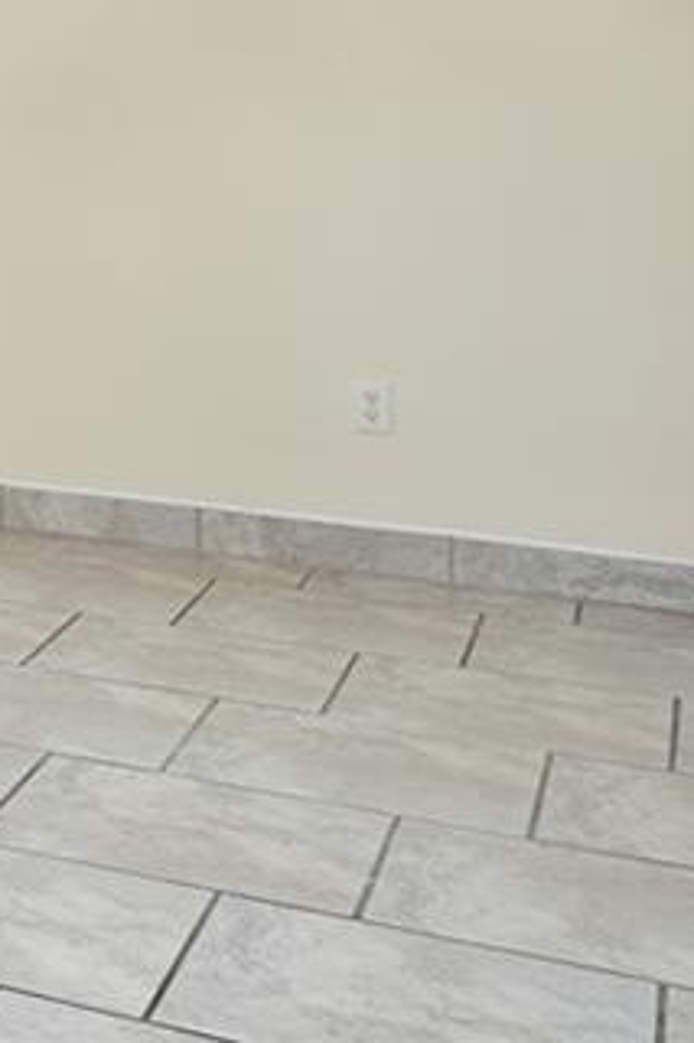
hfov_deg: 13.5
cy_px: 68
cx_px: -955
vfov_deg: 26.0
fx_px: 2171
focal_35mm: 75
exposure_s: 1/6
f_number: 7.1
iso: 160
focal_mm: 15
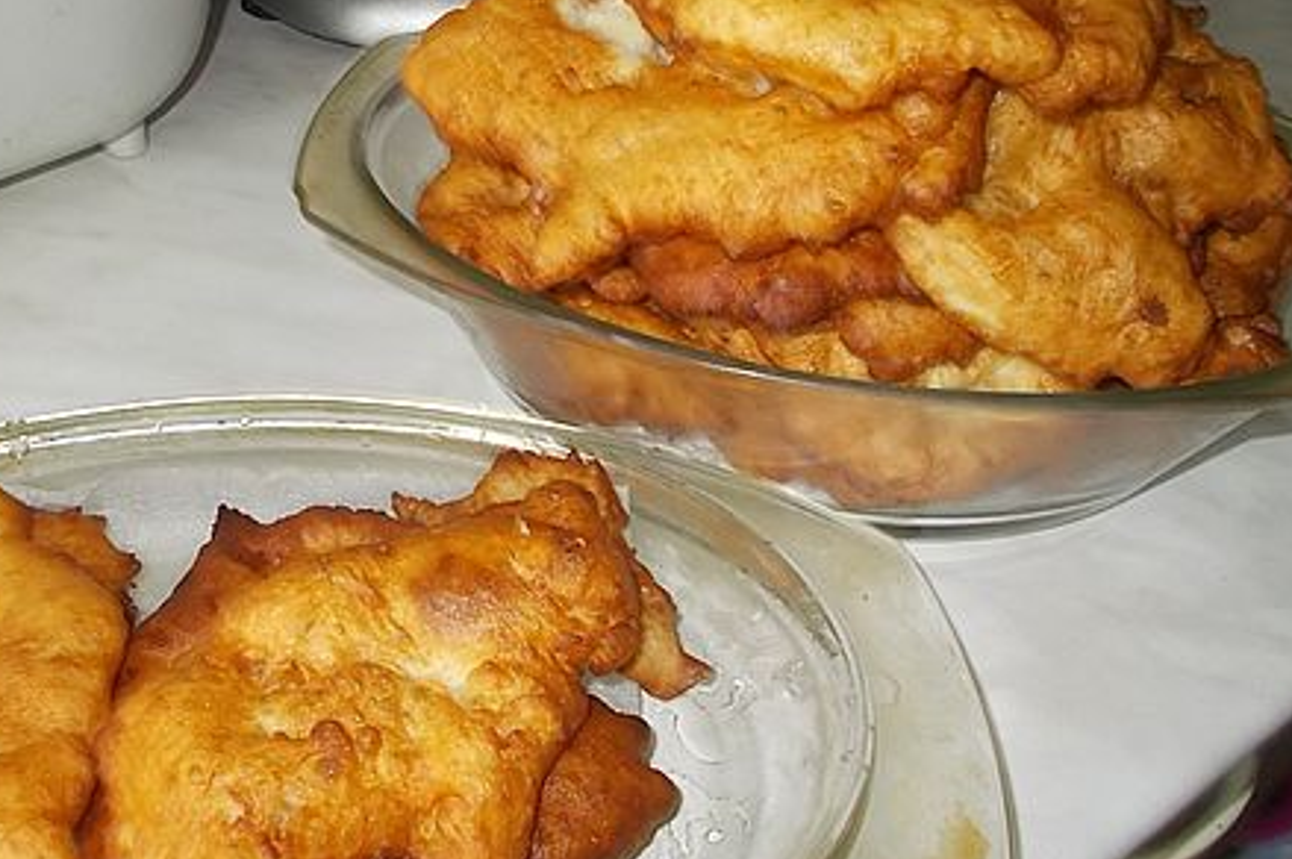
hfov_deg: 51.8
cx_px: 556
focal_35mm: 37
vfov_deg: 35.9
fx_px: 1327
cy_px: 400
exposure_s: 1/25
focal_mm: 4.6
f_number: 3.2
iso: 200
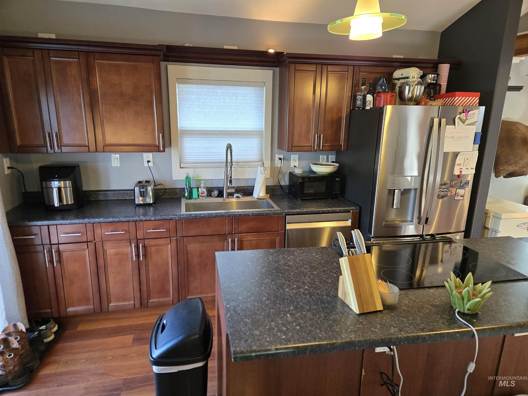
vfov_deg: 58.9
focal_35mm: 23
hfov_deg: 73.9
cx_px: 264
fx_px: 351
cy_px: 198
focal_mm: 5.4
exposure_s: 1/120
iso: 320
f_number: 1.8
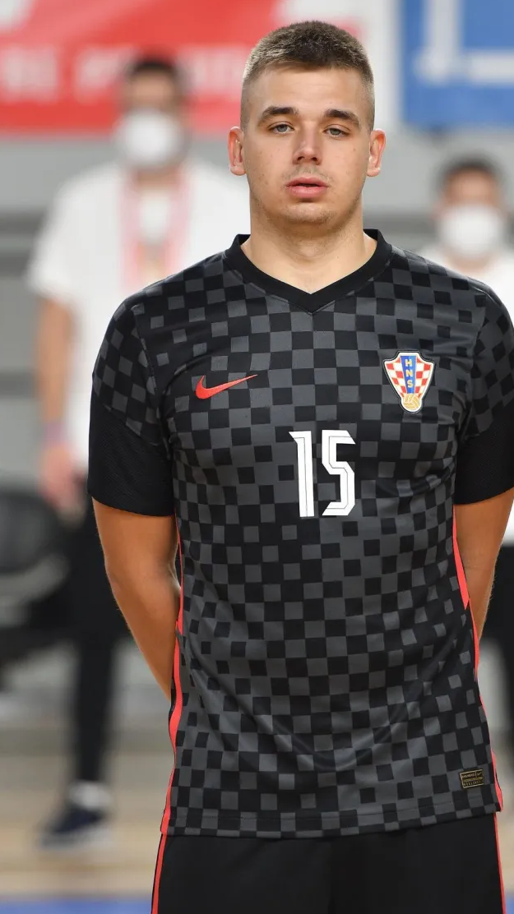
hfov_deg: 5.6
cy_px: 455
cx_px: 289
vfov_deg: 10.0
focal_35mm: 215
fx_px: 5213
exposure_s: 1/1000
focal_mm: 200
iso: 1250
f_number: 4
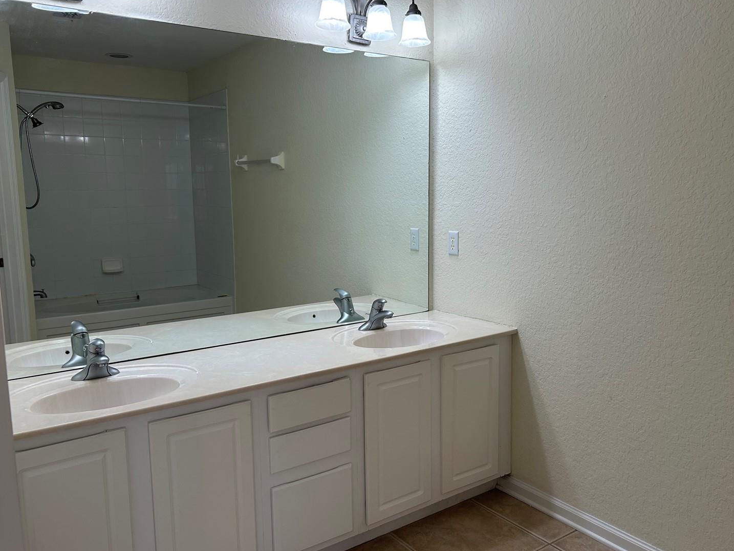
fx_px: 615
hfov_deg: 61.6
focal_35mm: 29
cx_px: 385
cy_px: 278
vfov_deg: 48.2
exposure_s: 1/120
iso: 64
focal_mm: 5.7
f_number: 1.5
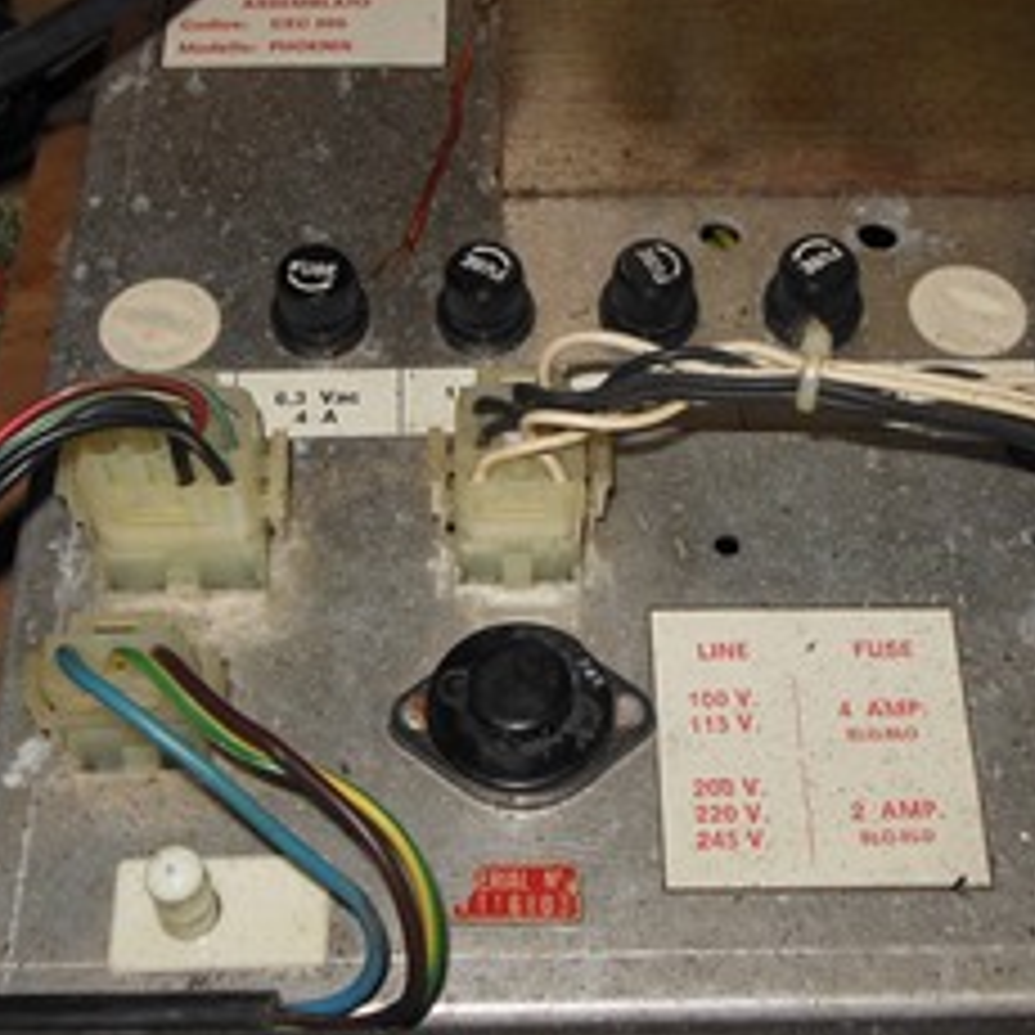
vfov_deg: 33.9
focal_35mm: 50
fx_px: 1691
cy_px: 428
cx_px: 544
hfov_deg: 34.0
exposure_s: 1/25
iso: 125
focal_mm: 5.2
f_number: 6.7
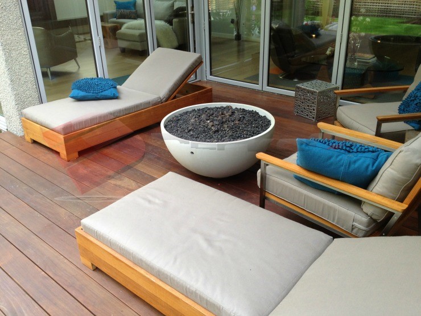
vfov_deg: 40.7
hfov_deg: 52.6
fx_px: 426
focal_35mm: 35
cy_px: 158
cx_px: 210
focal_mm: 4.28
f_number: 2.4
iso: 64
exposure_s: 1/40
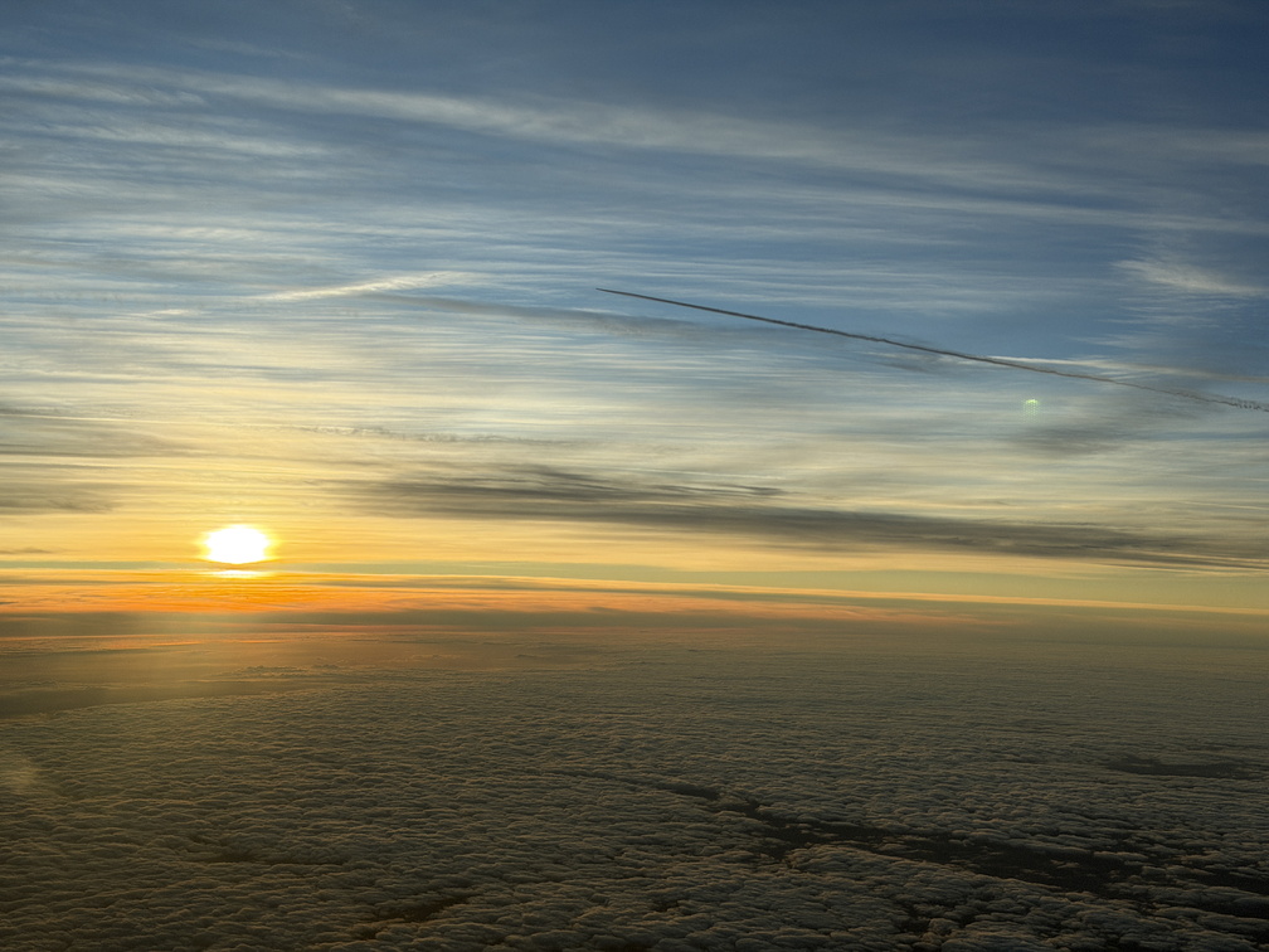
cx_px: 634
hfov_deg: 39.7
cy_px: 476
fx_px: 1760
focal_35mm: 48
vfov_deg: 30.3
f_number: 1.78
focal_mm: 6.76
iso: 100
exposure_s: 1/5587
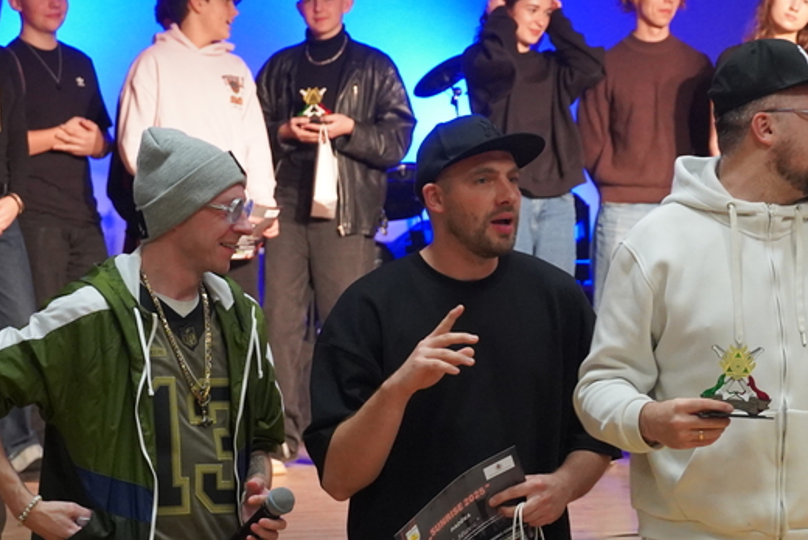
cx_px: 468
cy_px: 331
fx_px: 2671
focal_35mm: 119
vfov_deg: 11.5
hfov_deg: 17.2
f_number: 5
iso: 5000
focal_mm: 50
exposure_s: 1/160
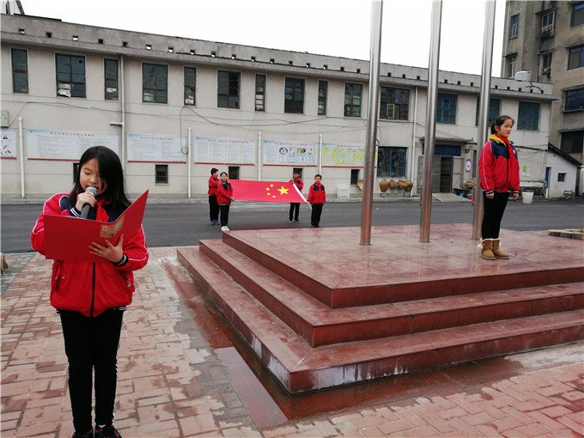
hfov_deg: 65.3
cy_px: 219
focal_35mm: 27
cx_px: 292
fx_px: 456
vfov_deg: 51.4
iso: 50
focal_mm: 3.84
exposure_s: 1/262
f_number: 2.2
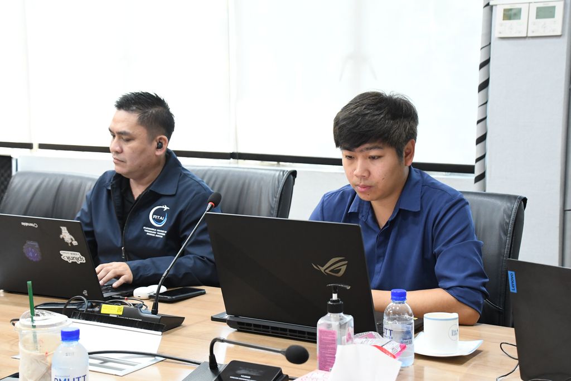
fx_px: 1047
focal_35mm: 66
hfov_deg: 30.5
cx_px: 286
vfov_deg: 20.6
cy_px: 190
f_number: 5.6
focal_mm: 44
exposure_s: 1/125
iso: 3200
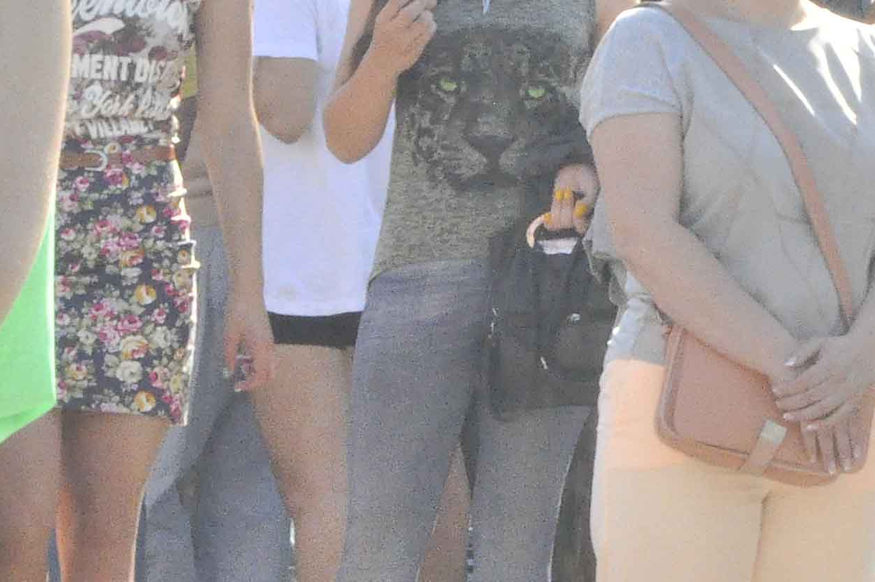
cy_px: 247
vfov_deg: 3.5
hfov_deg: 5.3
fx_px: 9391
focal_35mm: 387
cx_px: 1301
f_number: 36
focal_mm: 75
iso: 3200
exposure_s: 1/200
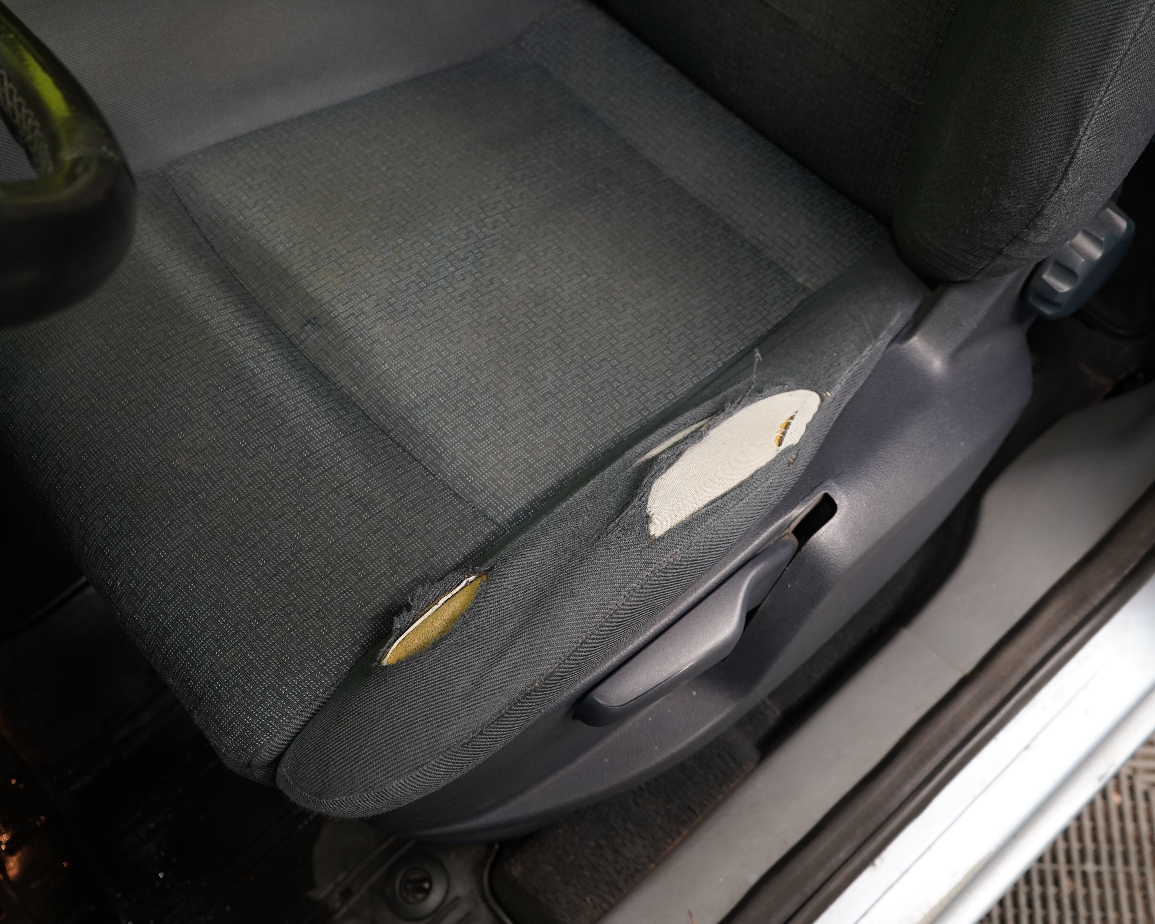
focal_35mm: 34
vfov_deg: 43.4
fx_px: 1162
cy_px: 465
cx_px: 646
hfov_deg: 52.7
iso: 1250
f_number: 5.6
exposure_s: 1/25
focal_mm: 30
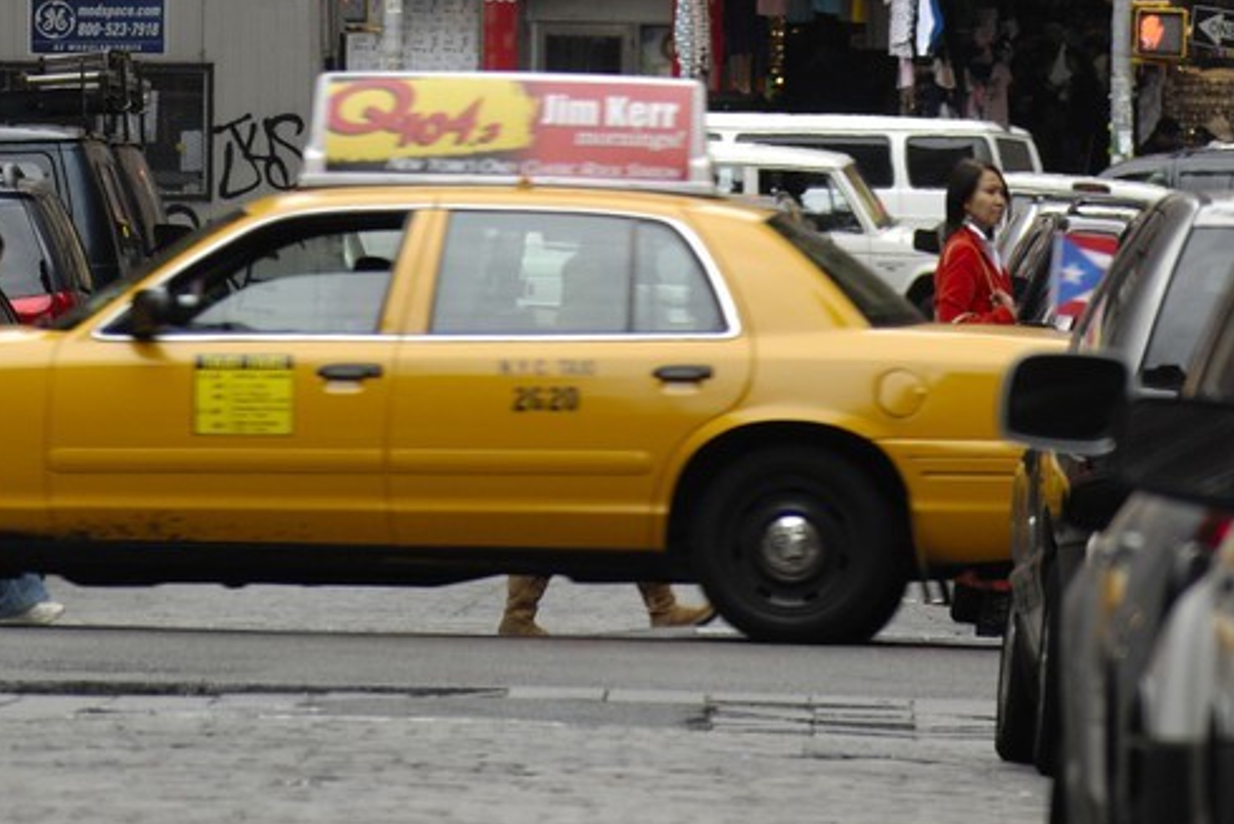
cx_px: 194
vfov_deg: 1.4
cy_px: -1177
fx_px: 33532
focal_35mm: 978
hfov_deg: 2.1
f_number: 5
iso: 100
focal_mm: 200
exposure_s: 1/200
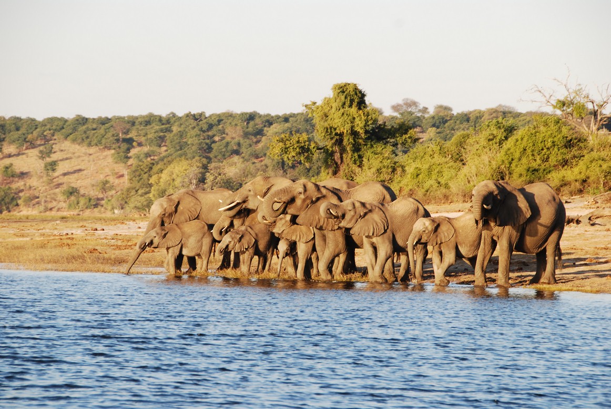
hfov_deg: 10.5
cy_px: 204
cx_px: 306
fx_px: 3314
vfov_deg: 7.1
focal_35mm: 195
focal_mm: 130
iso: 200
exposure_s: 1/160
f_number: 9
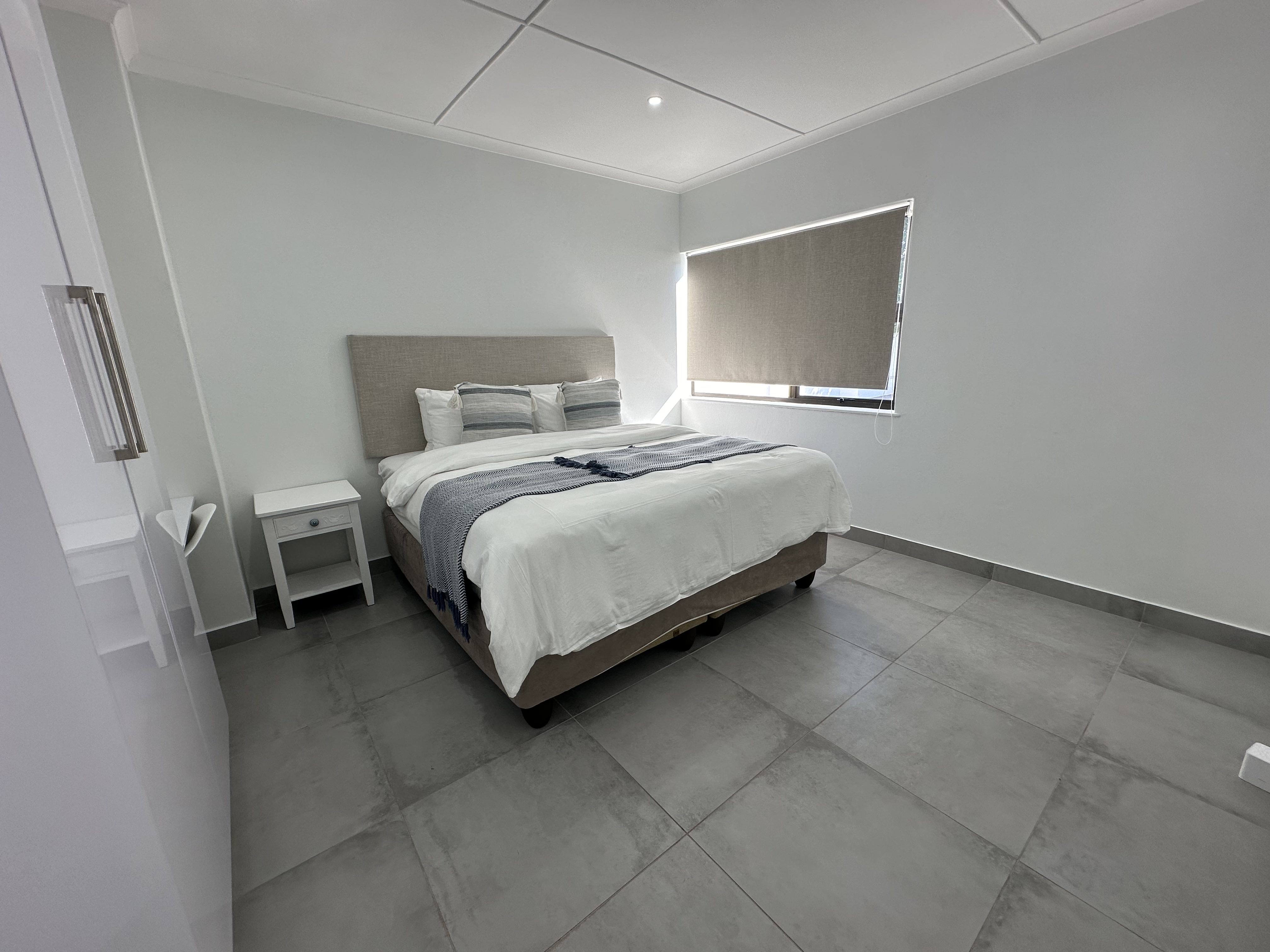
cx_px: 635
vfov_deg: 85.7
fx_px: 514
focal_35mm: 14
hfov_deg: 102.1
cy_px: 476
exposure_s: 1/105
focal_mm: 2.22
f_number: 2.2
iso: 40
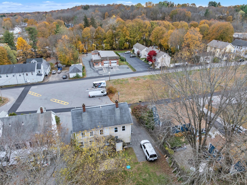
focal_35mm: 24
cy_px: 92
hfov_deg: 71.6
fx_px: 171
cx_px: 124
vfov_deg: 56.8
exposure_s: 1/1000
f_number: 2.8
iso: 260
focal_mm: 12.29
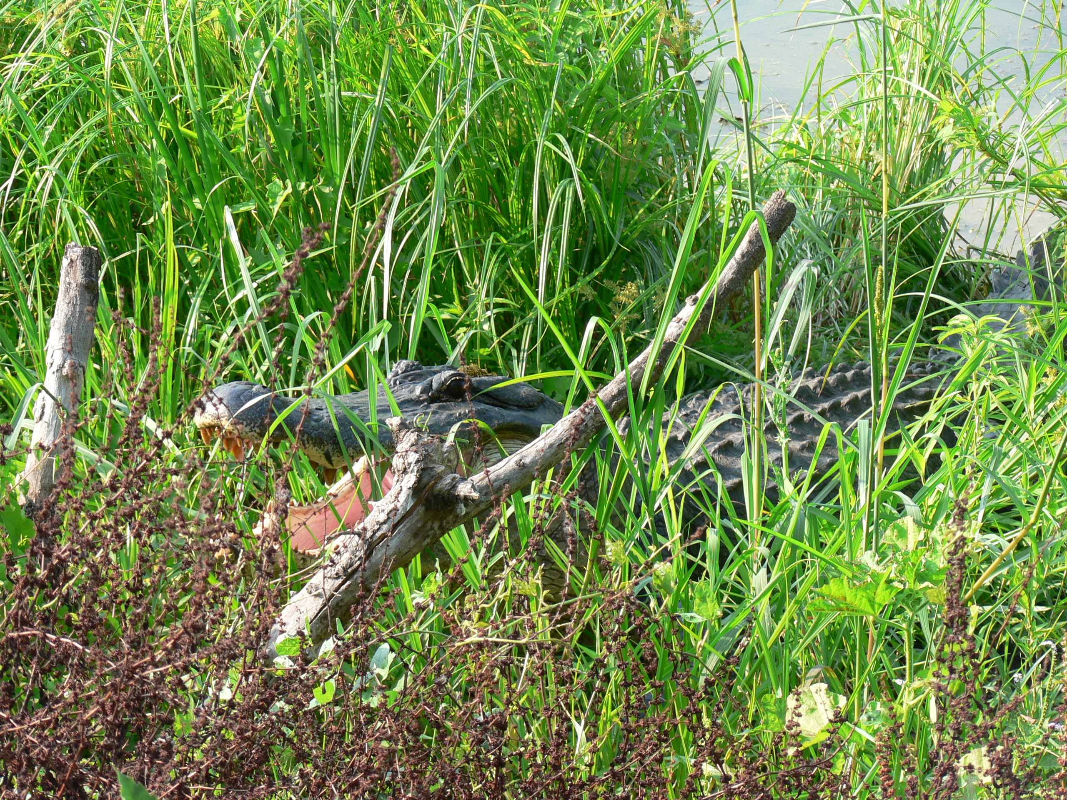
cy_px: 400
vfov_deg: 8.5
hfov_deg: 11.3
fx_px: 5394
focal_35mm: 175
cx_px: 534
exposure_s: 1/100
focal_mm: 29.1
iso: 80
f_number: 4
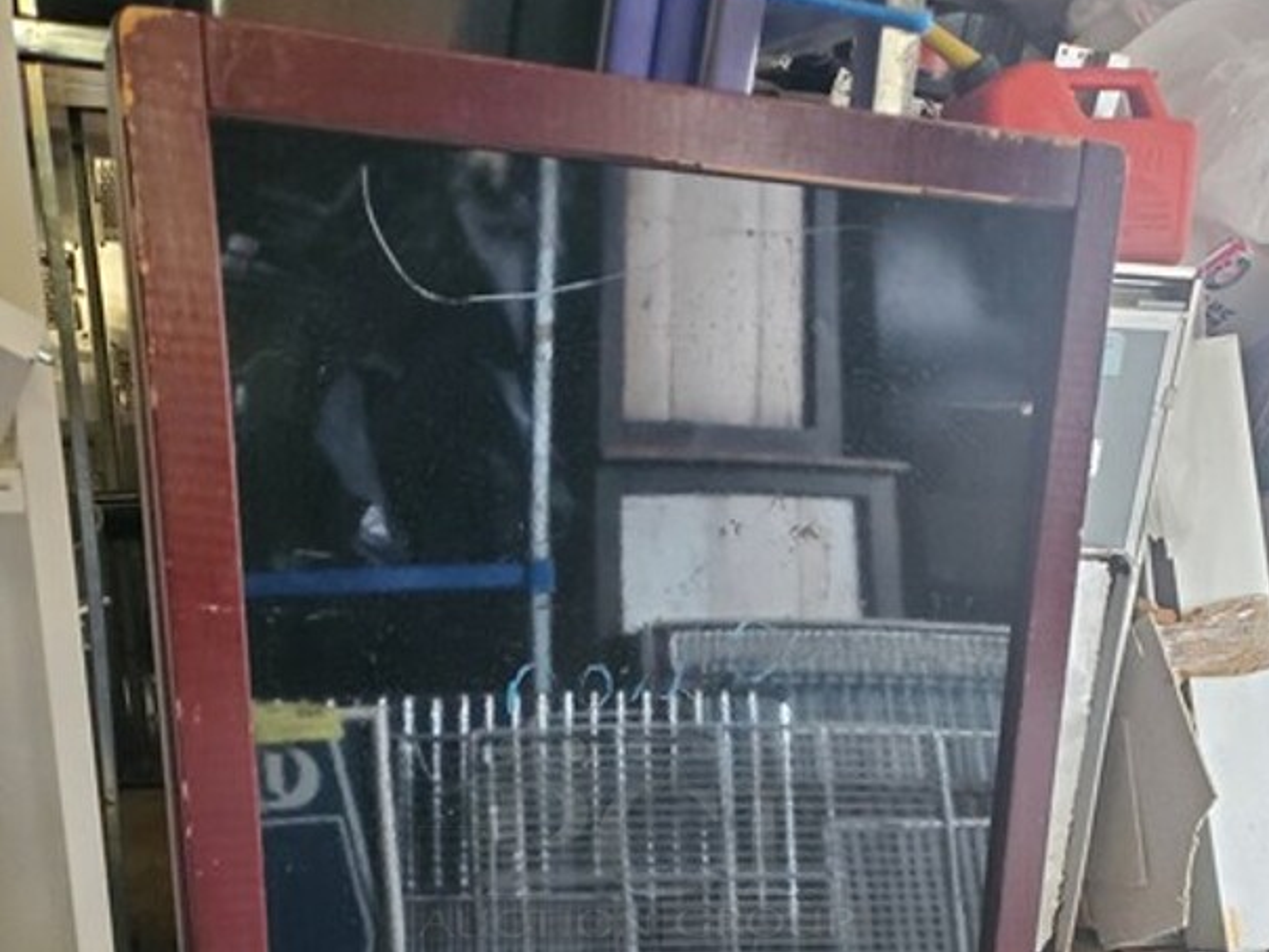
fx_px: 1283
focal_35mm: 35
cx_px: 639
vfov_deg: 38.3
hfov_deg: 52.6
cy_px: 835
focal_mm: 4.3
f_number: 1.5
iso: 800
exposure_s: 1/40
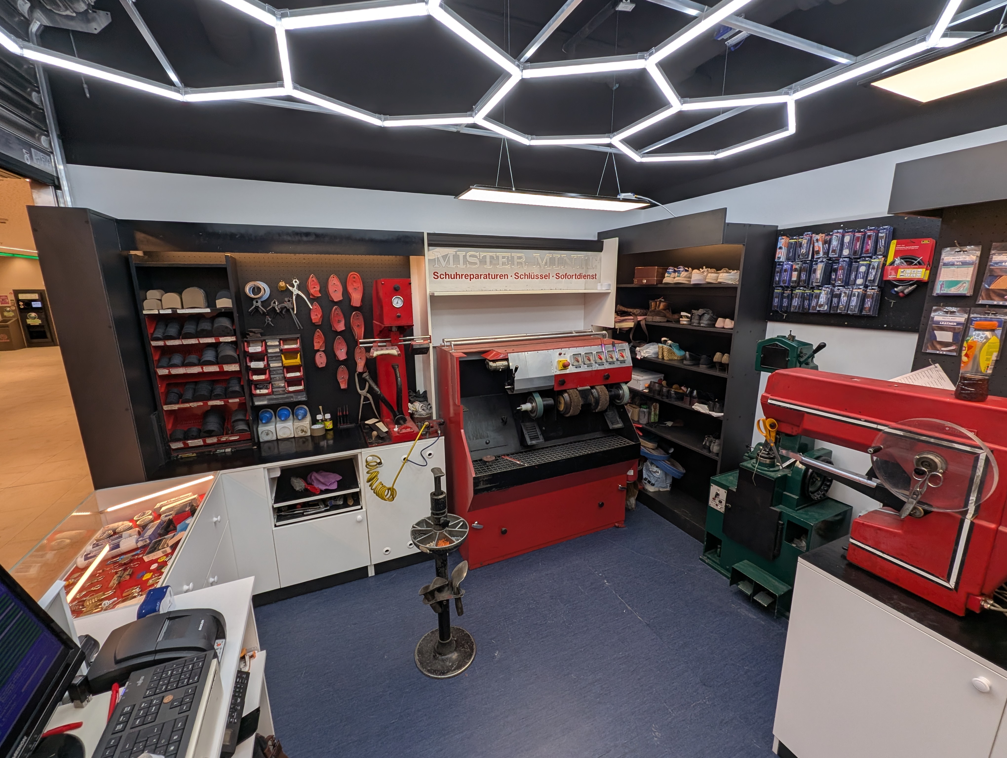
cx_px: 504
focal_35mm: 13
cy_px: 379
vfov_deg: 90.1
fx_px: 379
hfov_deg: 106.1
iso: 48
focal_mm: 1.95
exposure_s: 1/101
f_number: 2.2
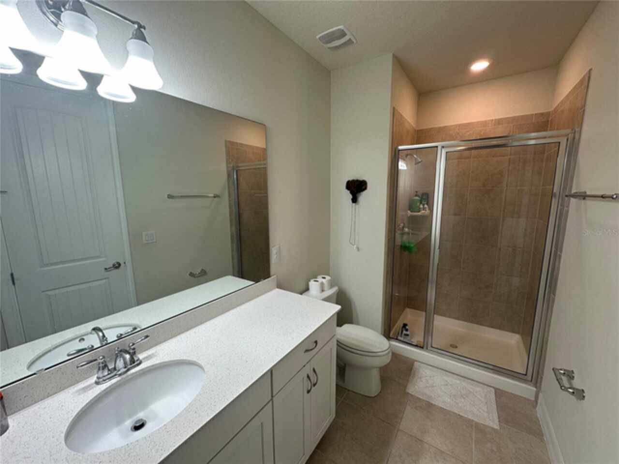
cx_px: 310
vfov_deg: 85.7
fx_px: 250
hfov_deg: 102.1
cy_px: 232
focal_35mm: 14
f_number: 2.2
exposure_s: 1/120
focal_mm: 2.22
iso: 80
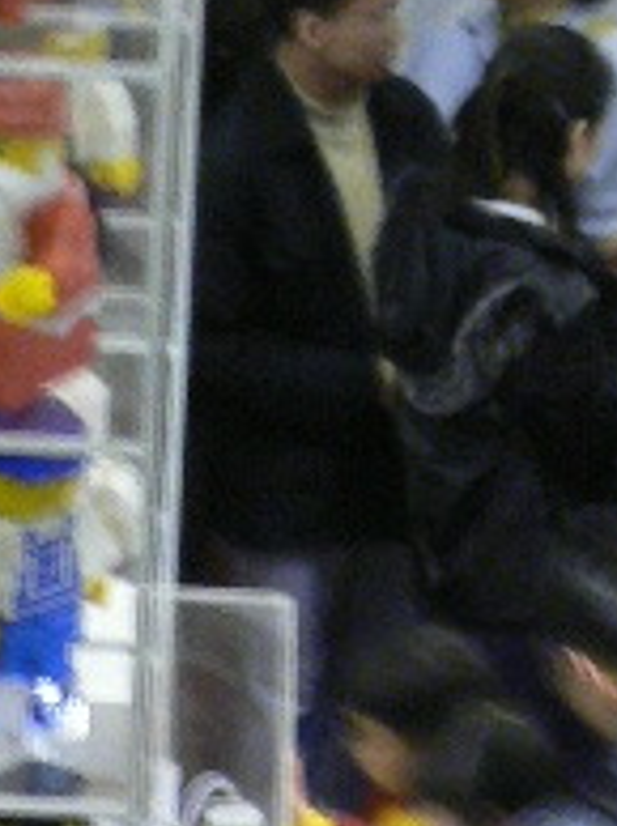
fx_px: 8265
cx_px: 677
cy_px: 285
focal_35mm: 347
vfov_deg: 5.7
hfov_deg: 4.3
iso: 200
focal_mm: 17.4
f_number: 5
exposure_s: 1/8
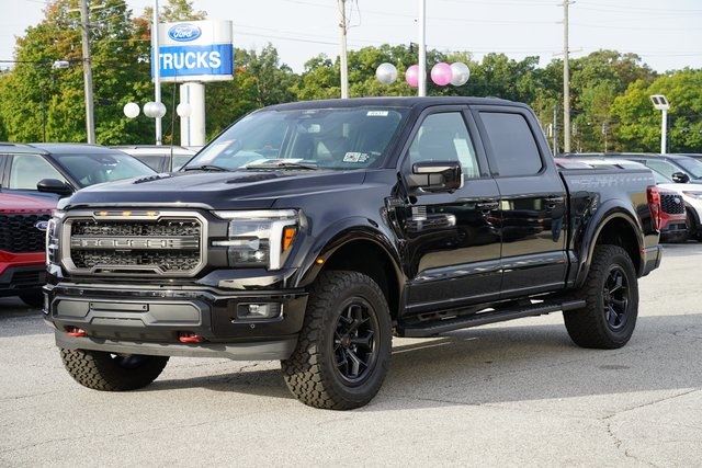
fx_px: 1287
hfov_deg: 30.5
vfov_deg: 20.6
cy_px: 234
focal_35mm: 66
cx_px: 351
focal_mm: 66
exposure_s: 1/100
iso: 100
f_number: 8
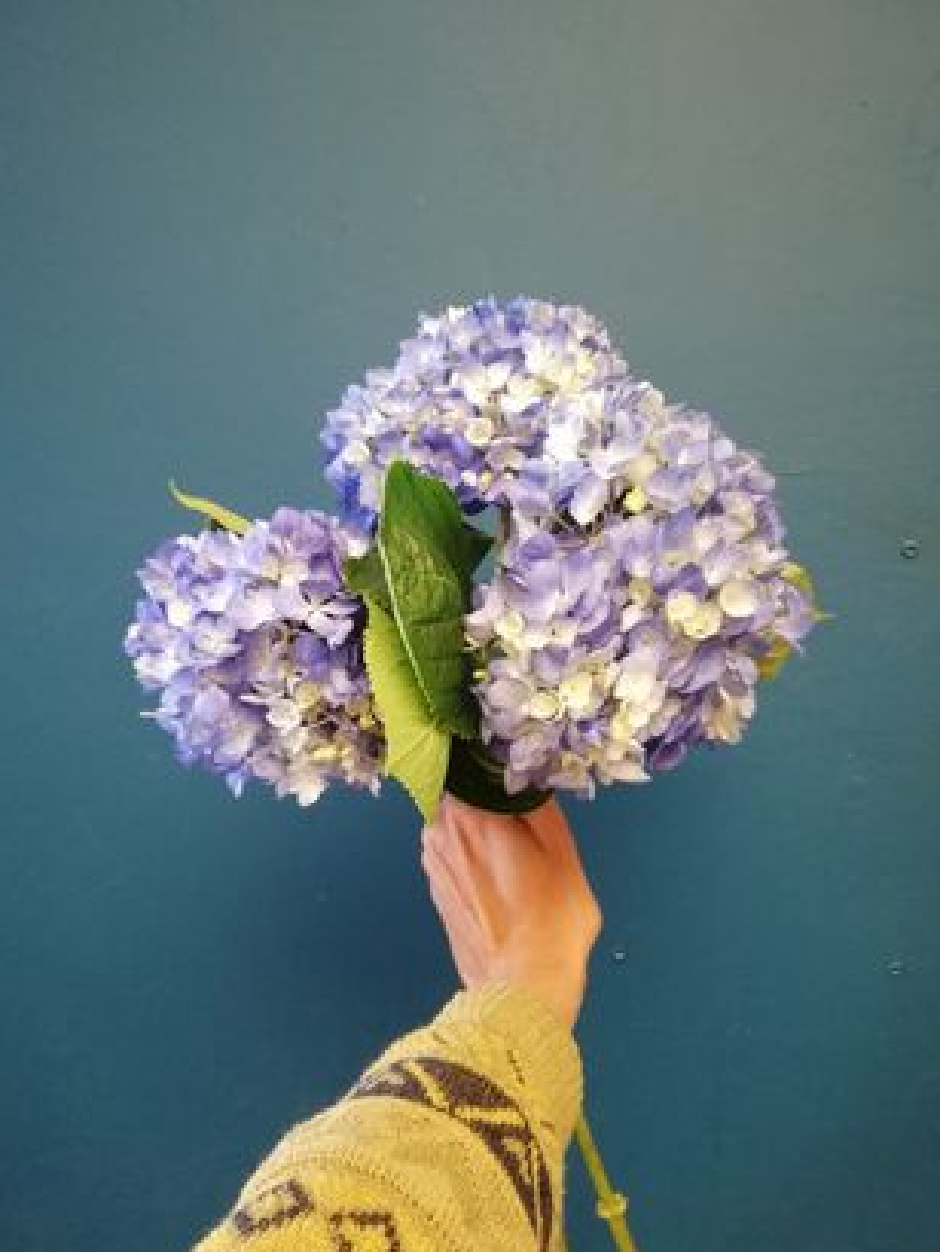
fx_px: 977
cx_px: 458
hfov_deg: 51.4
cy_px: 647
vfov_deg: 65.3
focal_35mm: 27
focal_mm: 3.81
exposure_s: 1/20
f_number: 2.2
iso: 500
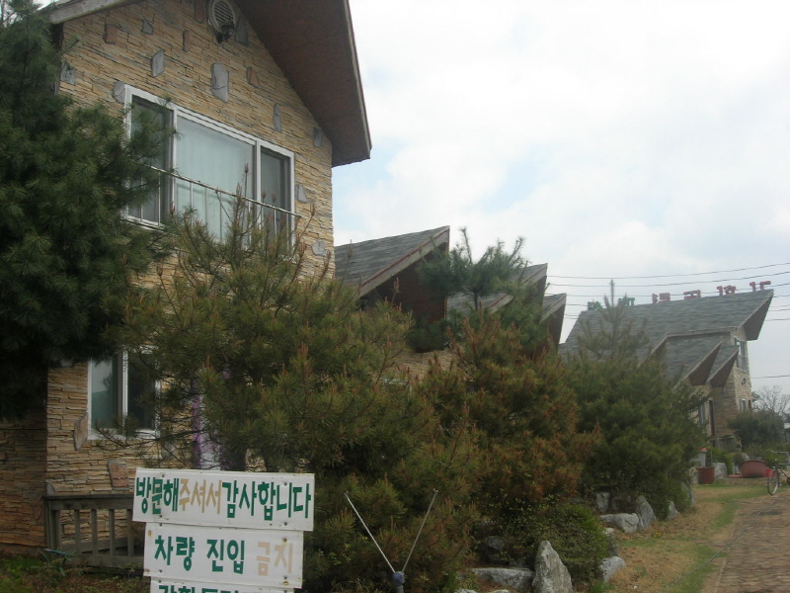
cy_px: 296
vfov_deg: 37.7
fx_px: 867
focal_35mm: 38
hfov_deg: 49.0
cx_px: 395
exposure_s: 1/448
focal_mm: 7.8
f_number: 4.8
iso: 64
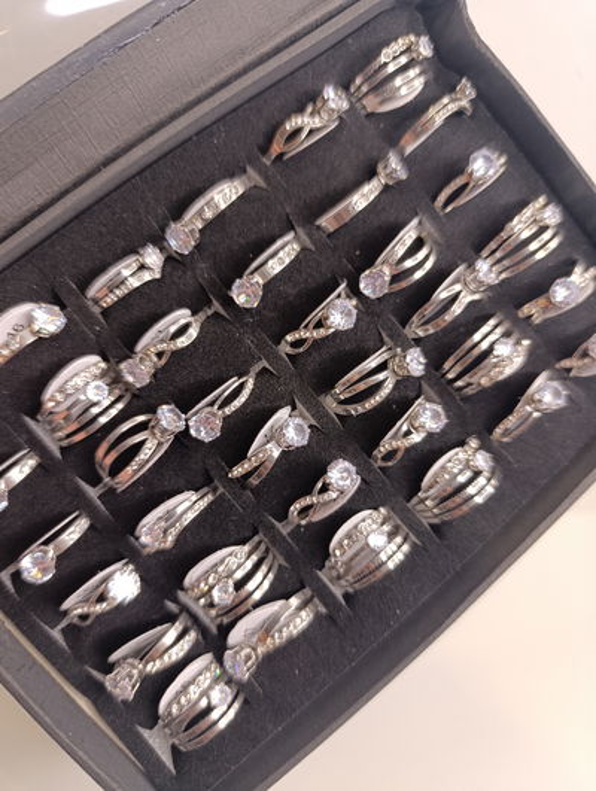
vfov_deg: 73.8
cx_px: 298
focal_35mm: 23
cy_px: 396
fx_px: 527
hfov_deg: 59.0
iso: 1000
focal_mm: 6.14
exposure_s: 1/100
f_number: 1.6
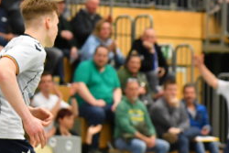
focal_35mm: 424
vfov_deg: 3.2
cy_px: 89
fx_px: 2699
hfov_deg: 4.8
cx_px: 316
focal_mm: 92
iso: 3600
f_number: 2.8
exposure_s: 1/500
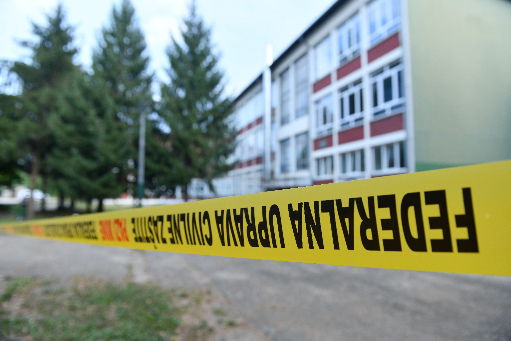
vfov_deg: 53.1
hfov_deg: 73.7
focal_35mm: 24
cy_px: 170
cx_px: 256
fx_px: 341
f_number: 4
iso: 200
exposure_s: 1/500
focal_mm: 24
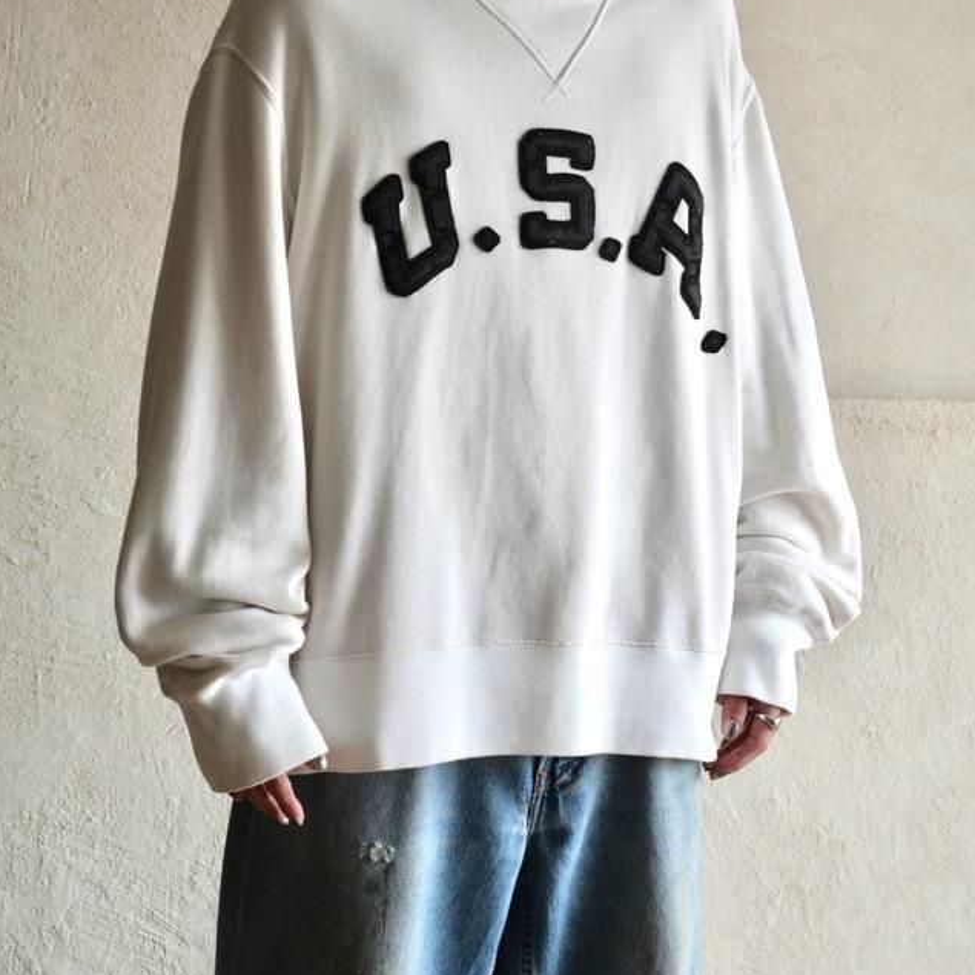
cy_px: 409
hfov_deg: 15.3
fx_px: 3633
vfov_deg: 15.3
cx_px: 485
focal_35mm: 114
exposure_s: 1/125
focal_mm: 48
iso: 500
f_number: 3.9
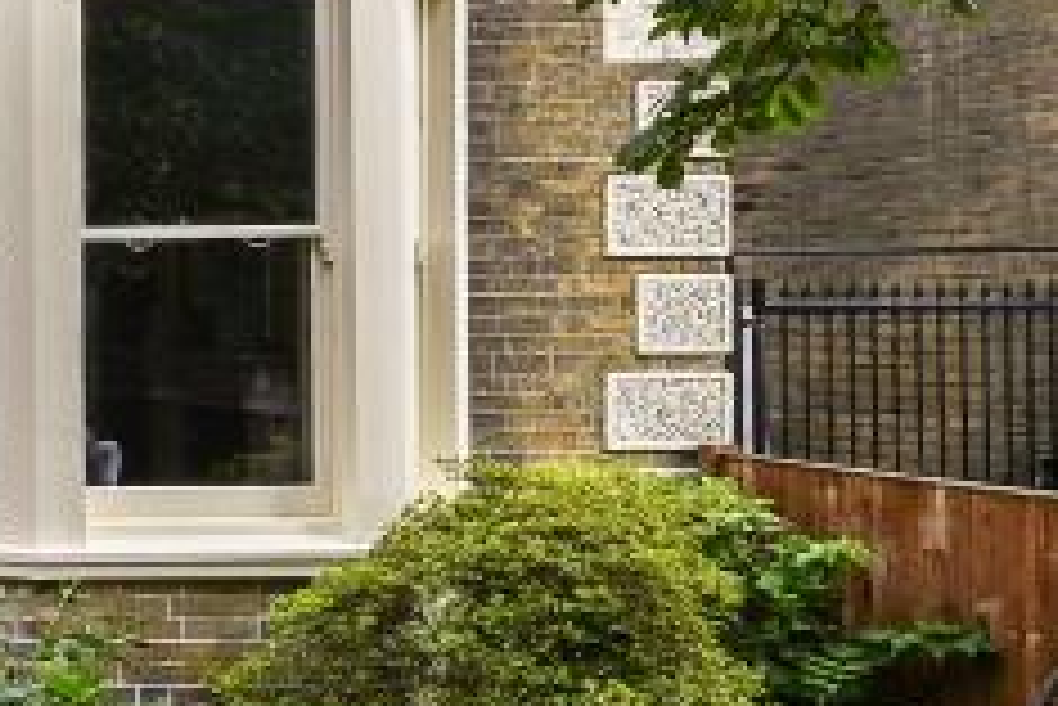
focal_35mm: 61
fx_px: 1794
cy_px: -2
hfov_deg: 23.5
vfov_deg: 21.5
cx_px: -666
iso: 100
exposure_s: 1/100
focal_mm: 14
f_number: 9
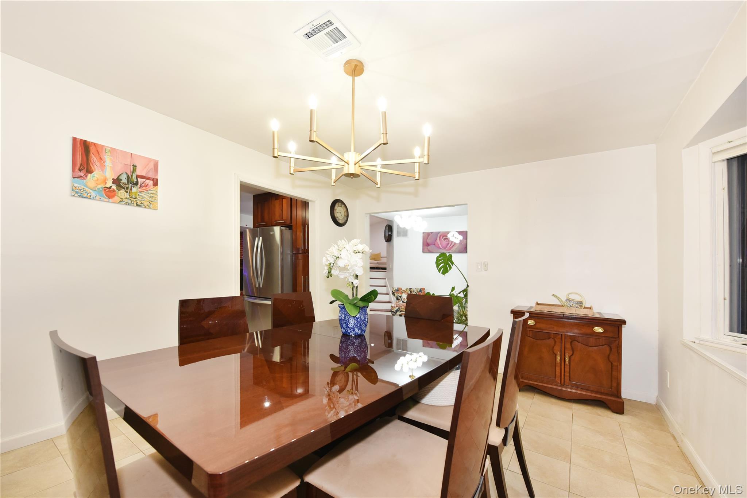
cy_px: 249
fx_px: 291
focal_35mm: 14
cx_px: 374
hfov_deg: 104.2
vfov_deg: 81.2
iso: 1600
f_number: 5.6
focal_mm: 14
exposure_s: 1/100
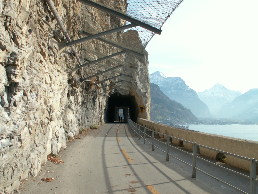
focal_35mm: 35
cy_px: 97
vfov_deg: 40.7
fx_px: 261
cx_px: 129
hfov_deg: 52.6
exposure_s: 1/125
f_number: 5
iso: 50
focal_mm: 5.86
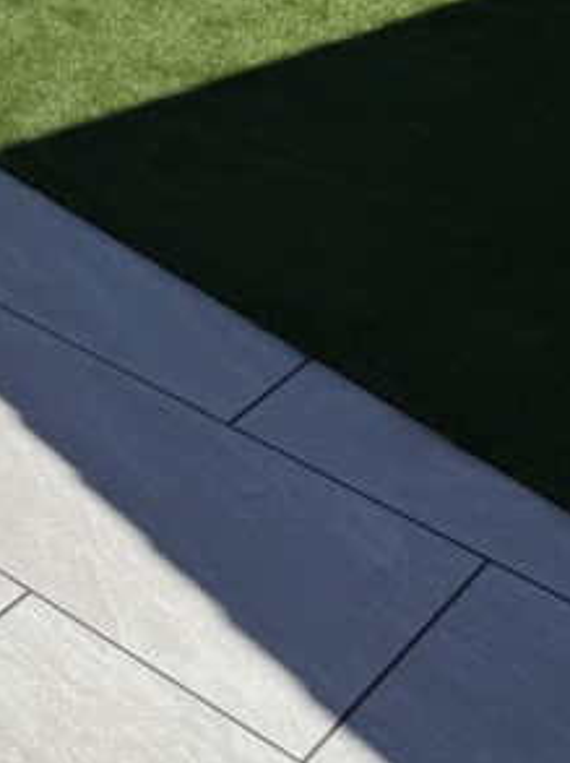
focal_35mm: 84
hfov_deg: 15.1
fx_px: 1848
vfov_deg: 21.1
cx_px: -466
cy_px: -232
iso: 80
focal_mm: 6.76
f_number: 1.78
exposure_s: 1/9091
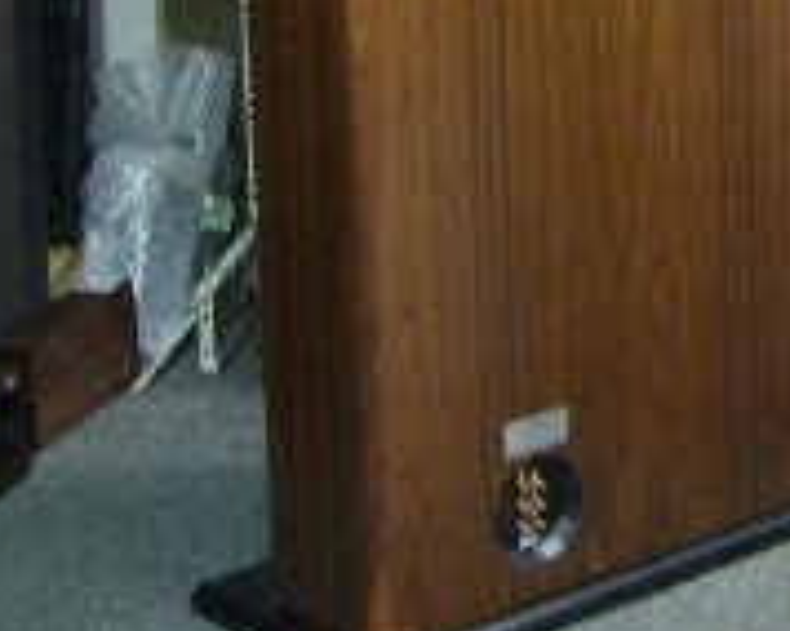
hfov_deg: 15.1
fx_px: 2873
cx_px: 936
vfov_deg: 11.9
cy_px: -338
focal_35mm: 123
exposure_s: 1/8
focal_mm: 5.8
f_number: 2.8
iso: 100
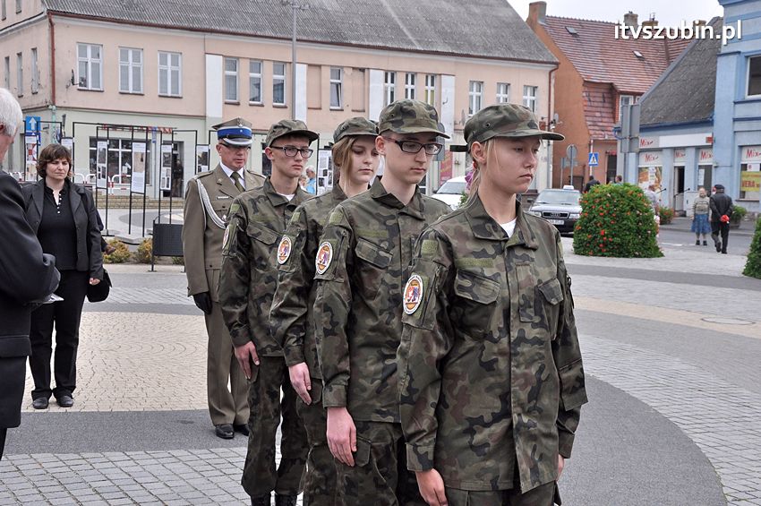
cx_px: 380
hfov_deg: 37.9
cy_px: 253
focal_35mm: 52
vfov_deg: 25.7
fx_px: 1109
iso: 500
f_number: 9
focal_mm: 35
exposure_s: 1/320
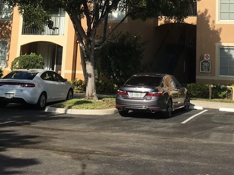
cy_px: -45
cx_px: 138
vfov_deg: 18.2
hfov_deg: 25.6
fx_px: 514
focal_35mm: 76
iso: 25
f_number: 2.2
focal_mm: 4.15
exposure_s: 1/2137
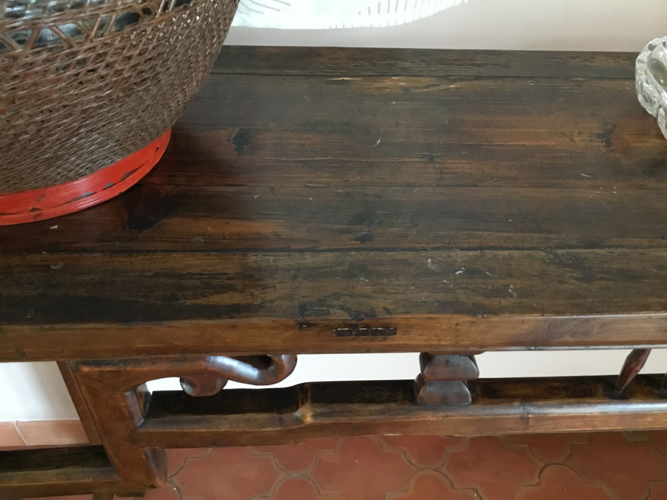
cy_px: 250
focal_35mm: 31
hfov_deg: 58.4
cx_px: 334
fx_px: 597
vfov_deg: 45.4
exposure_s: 1/17
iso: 320
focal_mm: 3.3
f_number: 2.4
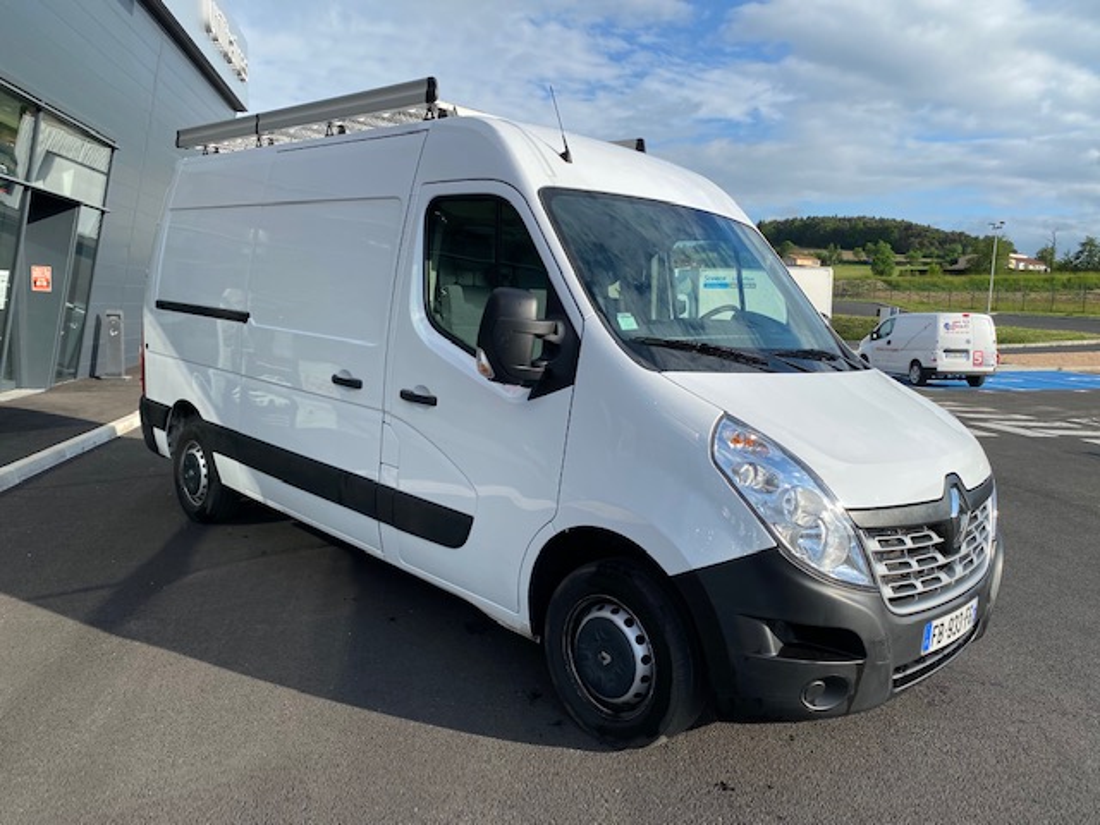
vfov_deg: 53.1
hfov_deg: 67.3
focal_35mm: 26
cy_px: 412
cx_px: 550
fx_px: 826
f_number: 1.8
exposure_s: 1/2410
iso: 32
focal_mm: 4.25
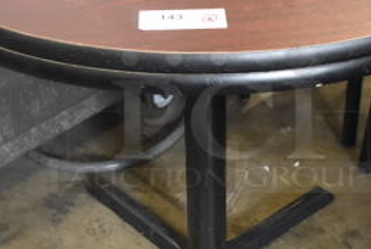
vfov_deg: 17.6
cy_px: 117
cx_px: 219
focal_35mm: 78
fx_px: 805
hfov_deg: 25.9
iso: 4000
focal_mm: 22
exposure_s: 1/125
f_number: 3.8
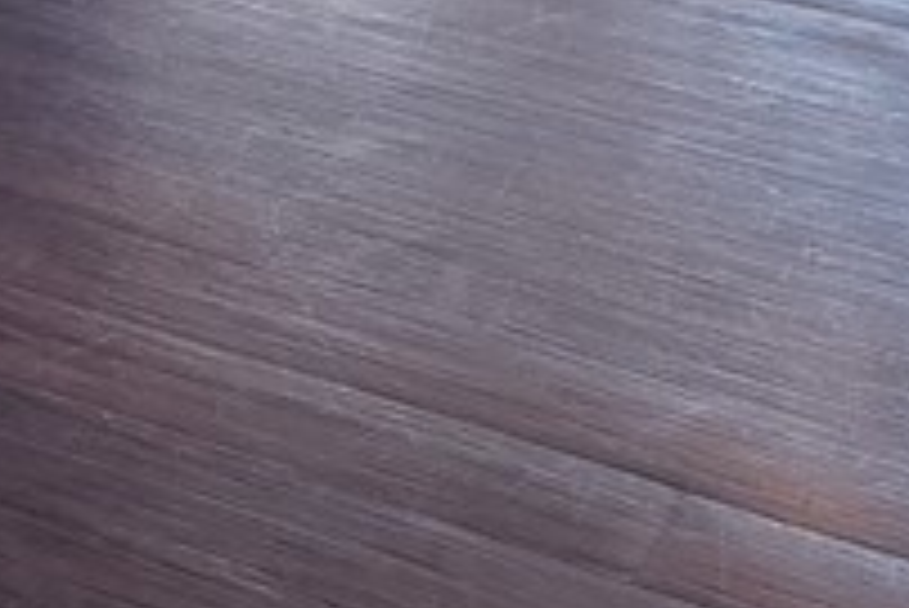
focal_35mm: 121
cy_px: -955
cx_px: -288
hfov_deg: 16.0
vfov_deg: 9.7
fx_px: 3057
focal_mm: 6.4
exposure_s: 1/60
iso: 64
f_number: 1.8
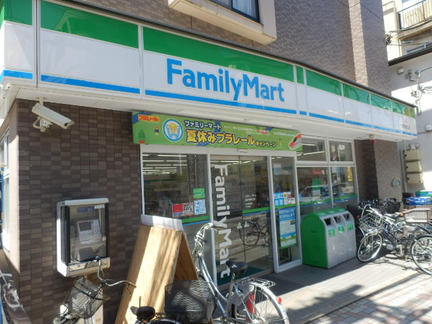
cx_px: 216
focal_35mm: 24
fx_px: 300
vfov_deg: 56.8
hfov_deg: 71.6
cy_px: 162
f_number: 3
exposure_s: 1/250
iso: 80
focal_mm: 4.2
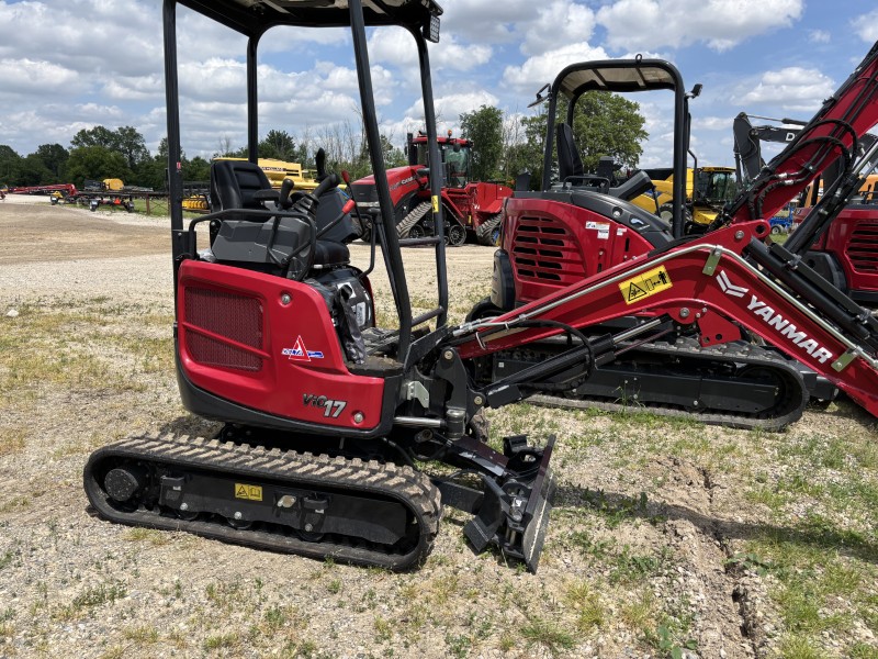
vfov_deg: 53.1
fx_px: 659
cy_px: 330
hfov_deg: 67.3
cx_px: 439
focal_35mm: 26
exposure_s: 1/3021
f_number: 1.6
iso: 50
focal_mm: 5.96
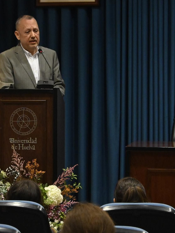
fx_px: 1126
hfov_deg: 8.9
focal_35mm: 167
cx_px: 42
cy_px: 71
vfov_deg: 11.8
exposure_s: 1/100
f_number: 6.3
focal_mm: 50
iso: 4000
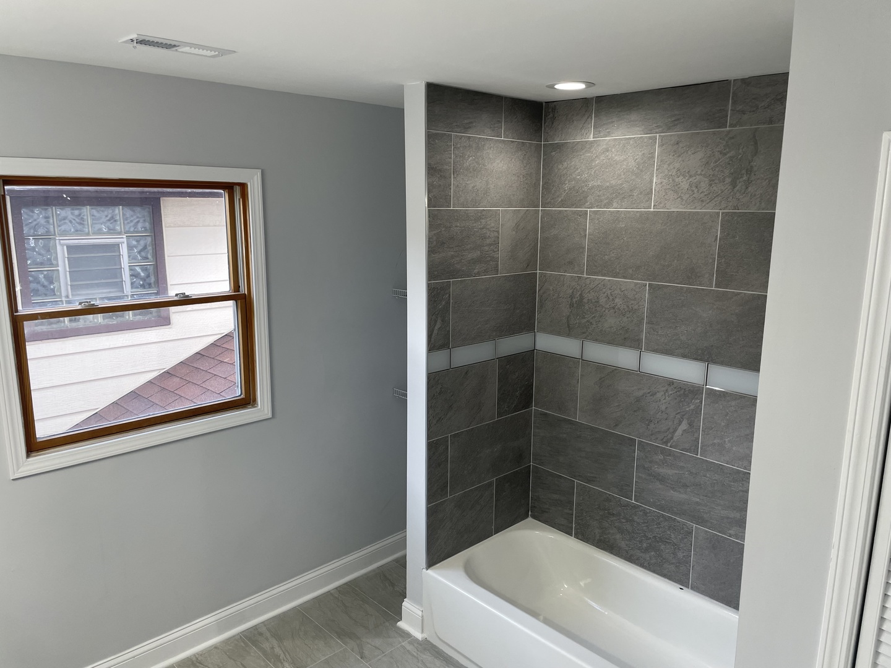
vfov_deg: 53.1
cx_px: 446
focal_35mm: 26
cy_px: 334
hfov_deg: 67.3
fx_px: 669
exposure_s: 1/120
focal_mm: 4.2
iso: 50
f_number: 1.6
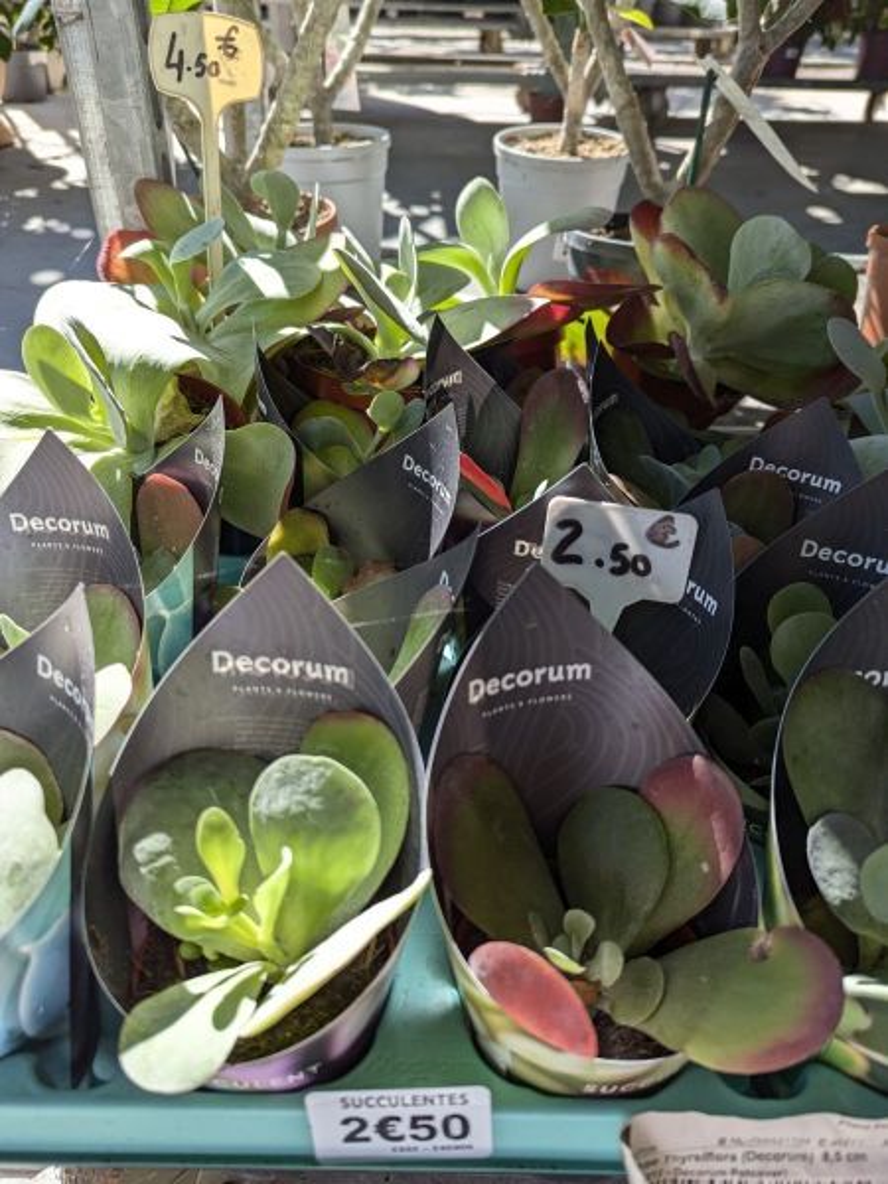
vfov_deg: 71.6
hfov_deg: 56.8
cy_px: 592
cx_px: 444
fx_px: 821
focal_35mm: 24
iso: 39
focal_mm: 6.81
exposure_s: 1/654
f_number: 1.85
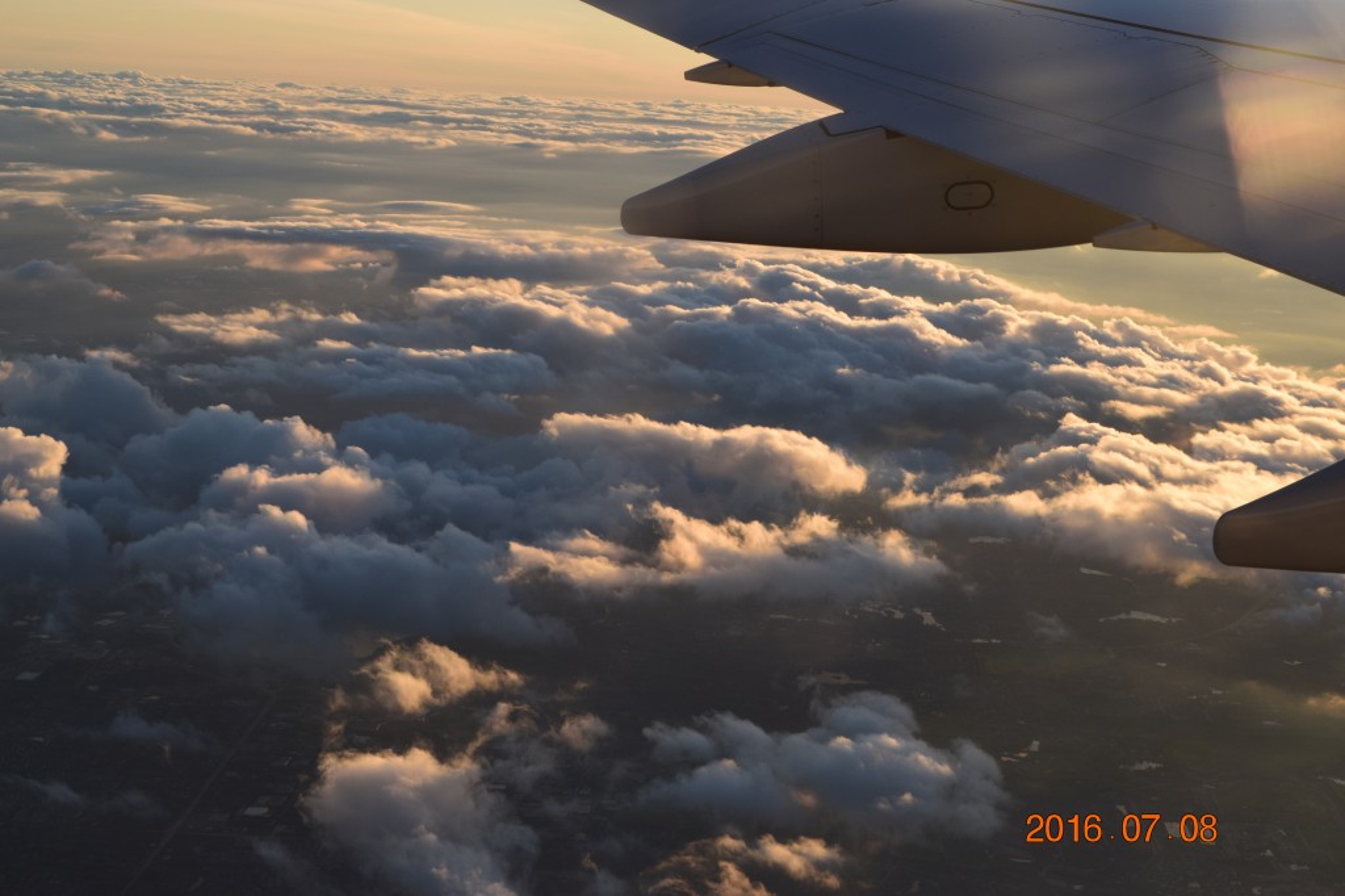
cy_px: 448
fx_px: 2689
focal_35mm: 72
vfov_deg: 18.9
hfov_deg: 28.1
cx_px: 672
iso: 400
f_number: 10
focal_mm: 48
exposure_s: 1/200
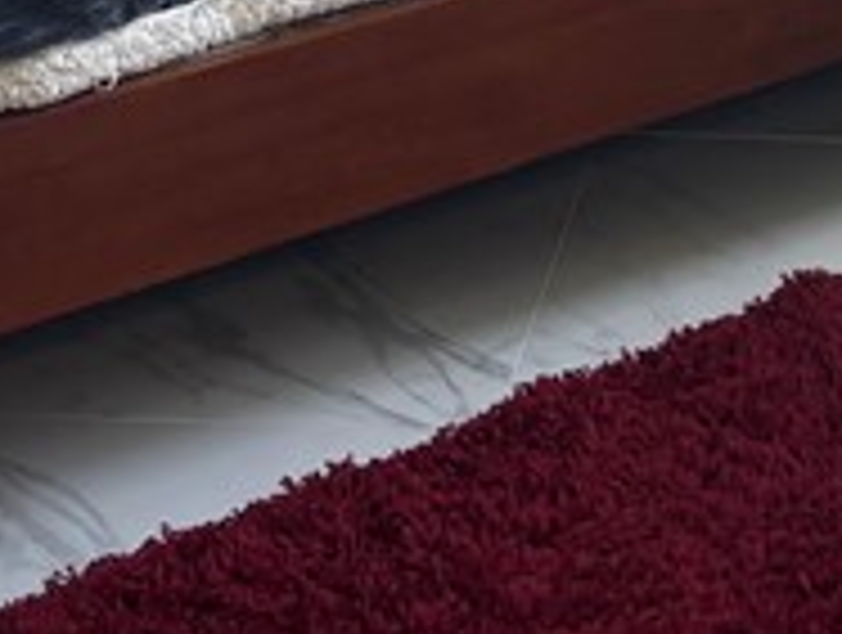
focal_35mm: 142
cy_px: -998
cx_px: 1040
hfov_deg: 13.5
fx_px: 3461
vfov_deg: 9.2
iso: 64
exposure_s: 1/121
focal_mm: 5.96
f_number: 1.6
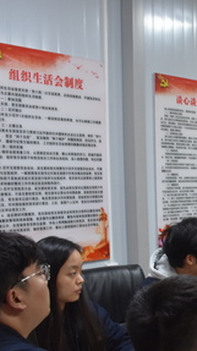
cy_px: 232
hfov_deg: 14.6
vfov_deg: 30.4
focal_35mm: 69
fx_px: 642
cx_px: 388
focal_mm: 18
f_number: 4
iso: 1000
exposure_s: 1/60
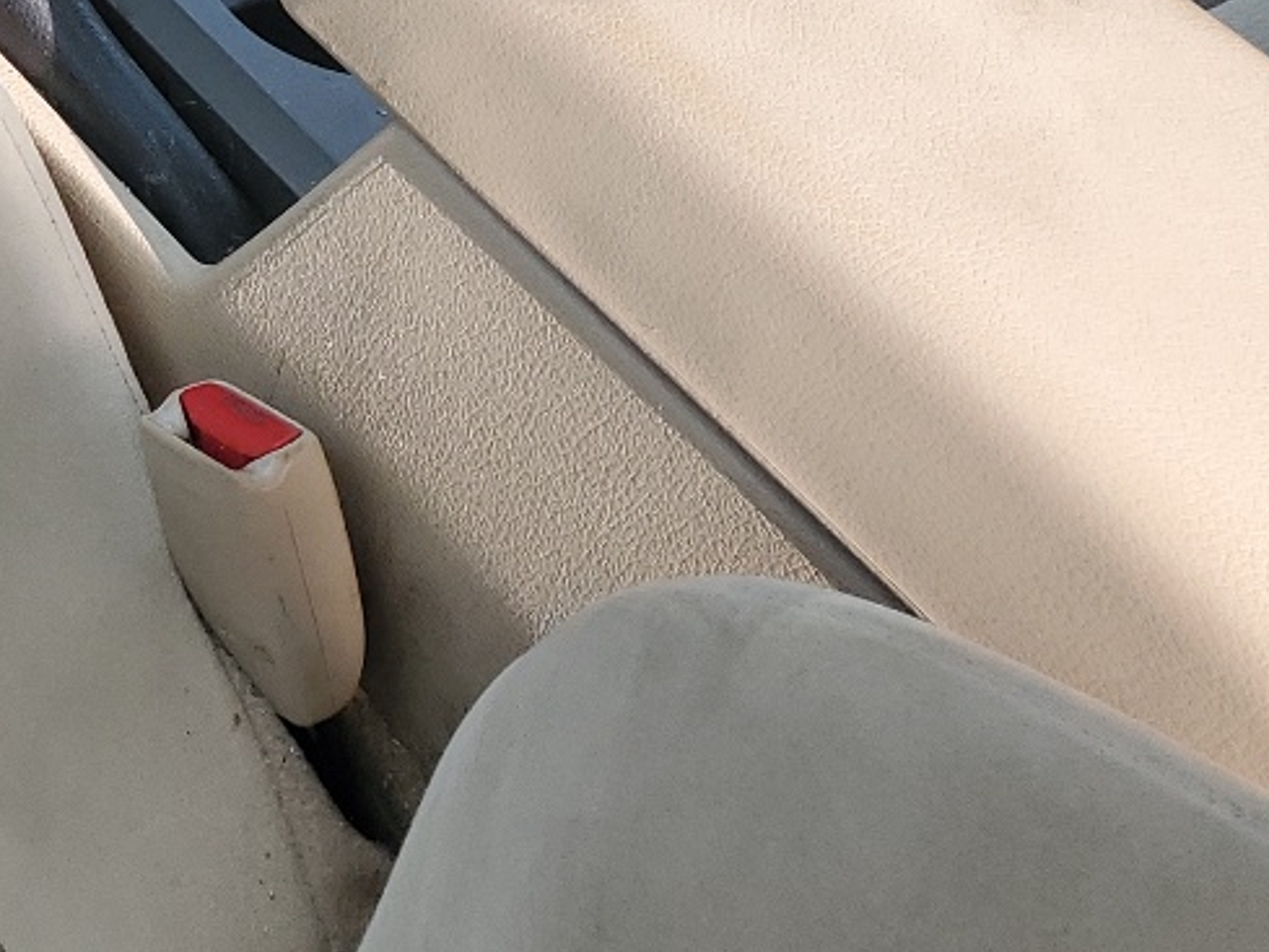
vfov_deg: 15.6
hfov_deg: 20.5
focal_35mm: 85
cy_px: -594
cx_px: -480
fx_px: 3117
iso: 50
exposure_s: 1/303
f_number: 1.5
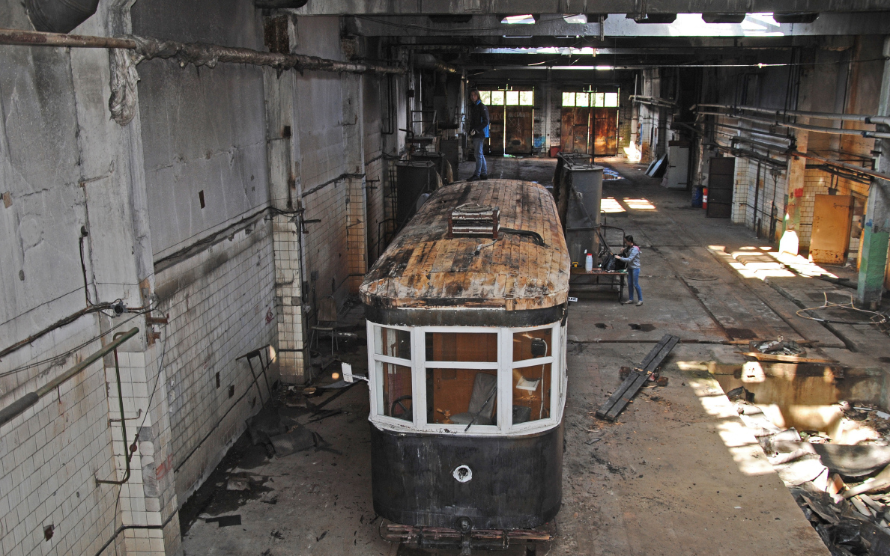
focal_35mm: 34
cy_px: 297
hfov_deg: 56.7
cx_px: 442
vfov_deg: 37.3
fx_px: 825
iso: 200
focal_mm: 22
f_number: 3.8
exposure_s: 1/60
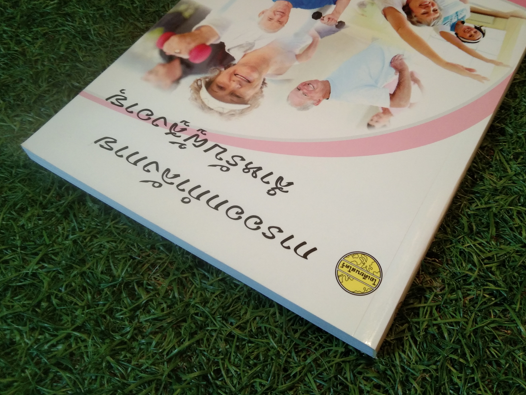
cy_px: 134
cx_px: 295
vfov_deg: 35.6
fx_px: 608
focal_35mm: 40
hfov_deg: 46.7
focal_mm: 3.65
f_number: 2.2
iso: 389
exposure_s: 1/33
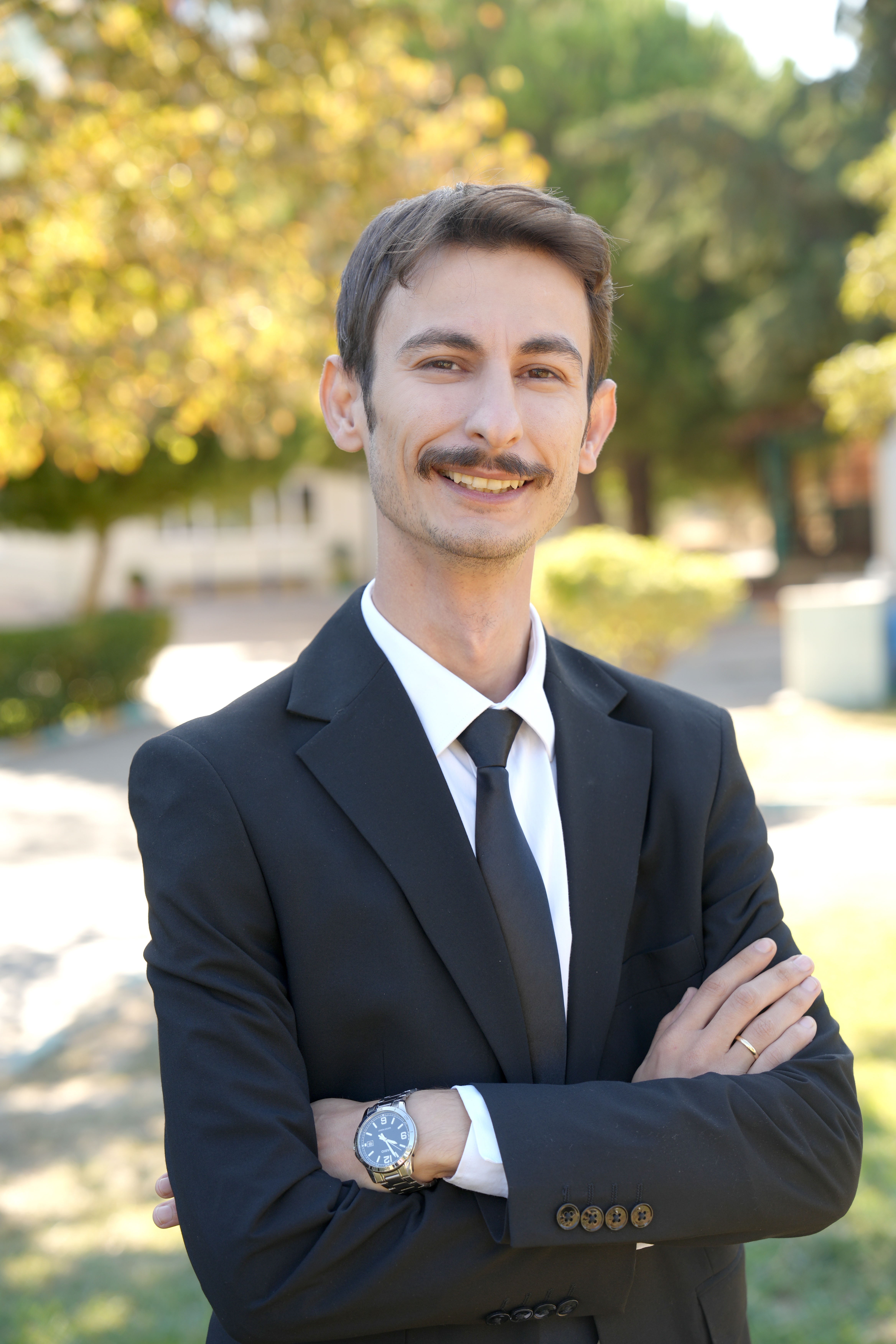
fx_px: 2613
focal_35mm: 70
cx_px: 448
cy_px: 672
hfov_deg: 19.5
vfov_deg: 28.8
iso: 100
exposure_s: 1/125
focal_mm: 70
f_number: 4
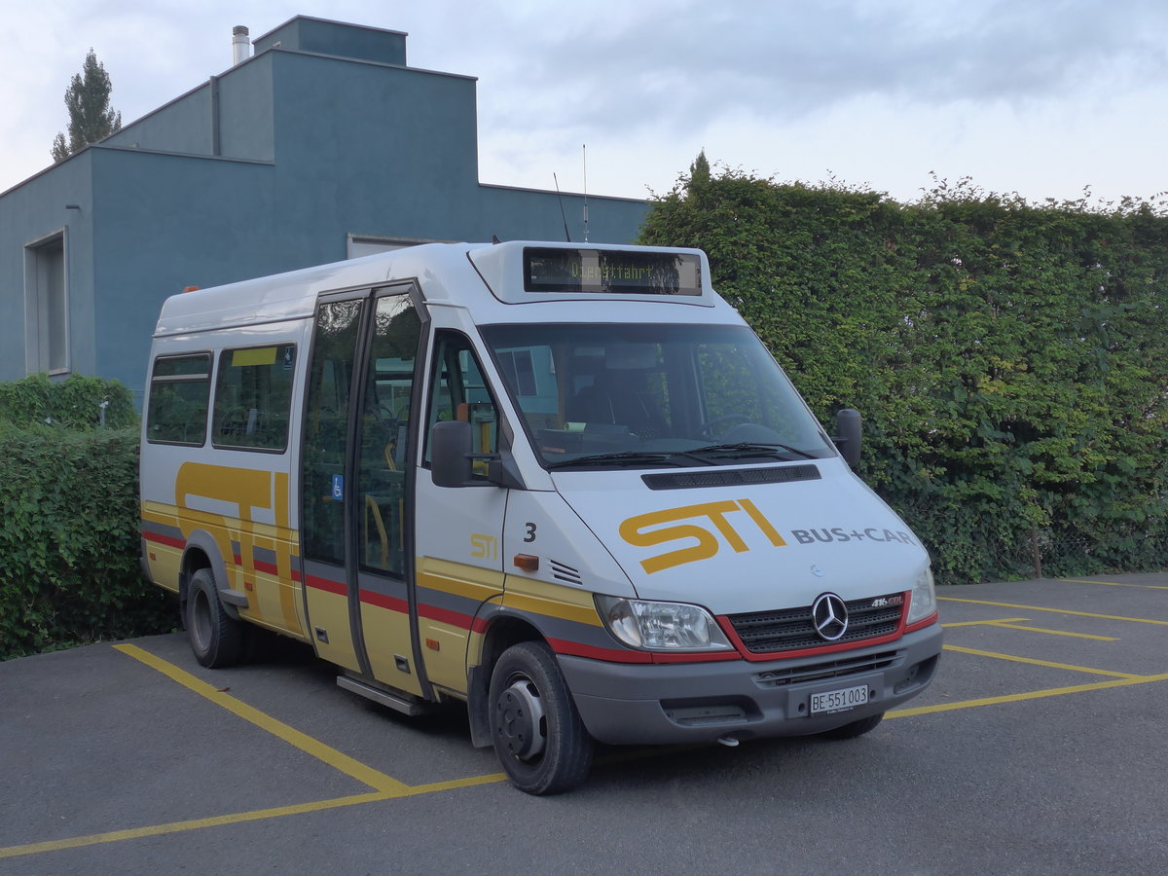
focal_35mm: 44
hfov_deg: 42.9
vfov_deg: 32.9
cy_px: 438
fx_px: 1485
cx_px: 584
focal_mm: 9
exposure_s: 1/100
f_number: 2.8
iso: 160
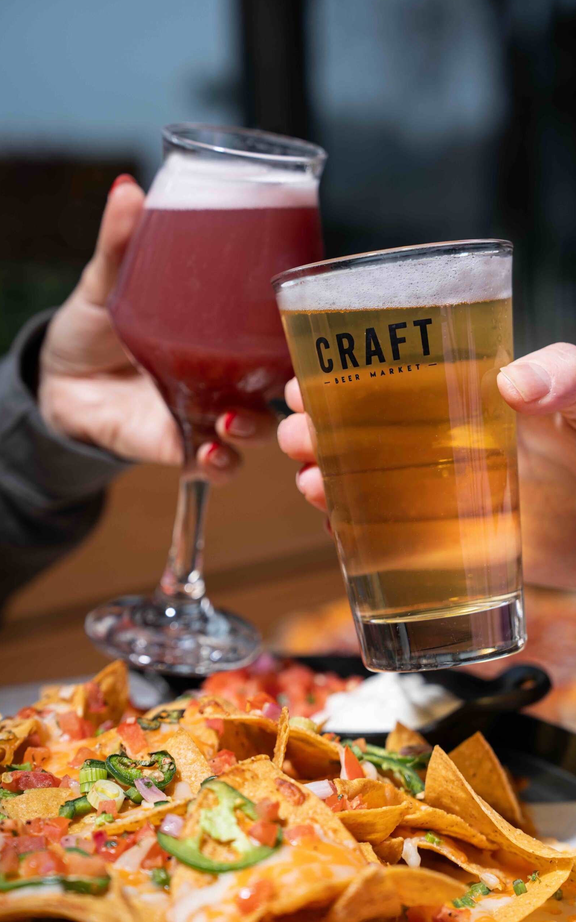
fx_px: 1809
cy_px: 460
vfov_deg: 28.6
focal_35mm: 72
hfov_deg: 18.1
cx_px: 292
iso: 125
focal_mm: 70
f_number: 4
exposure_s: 1/160
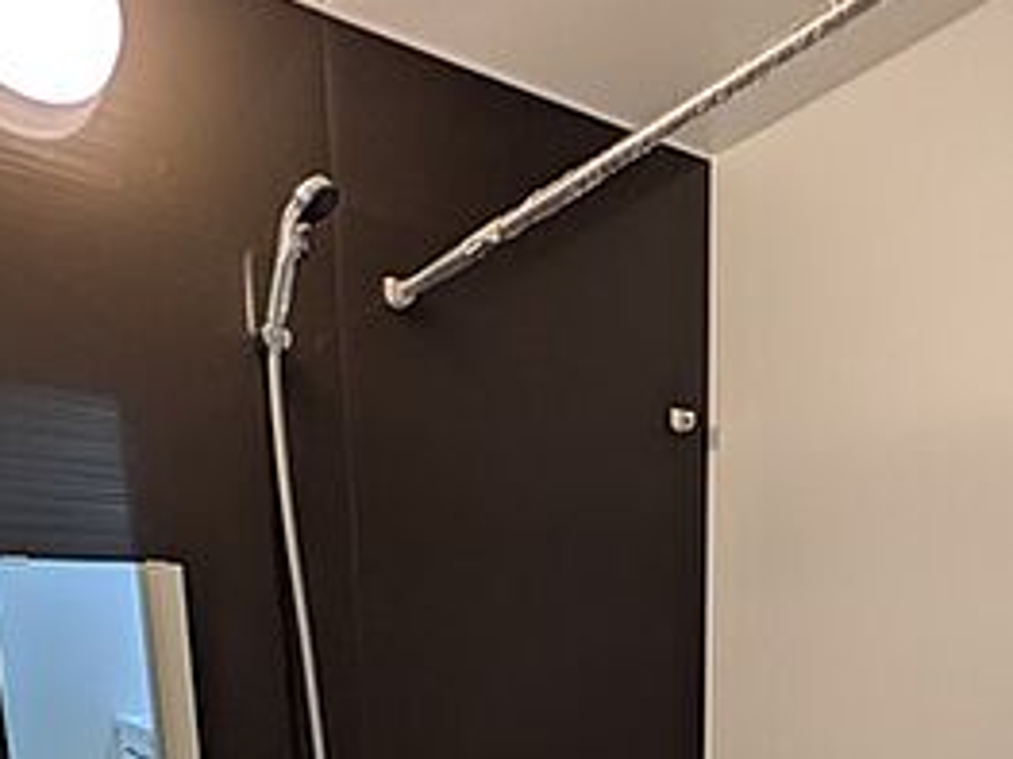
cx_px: 632
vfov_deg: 36.7
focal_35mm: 33
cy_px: 823
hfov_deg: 54.8
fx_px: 965
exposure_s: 1/50
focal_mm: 1.83
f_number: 2.2
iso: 66
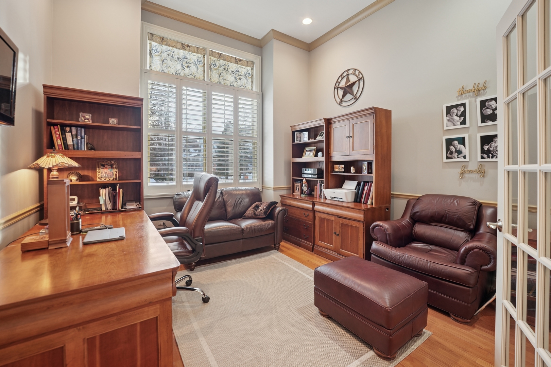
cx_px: 276
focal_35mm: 15
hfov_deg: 101.9
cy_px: 184
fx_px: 223
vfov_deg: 78.8
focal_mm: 14.6
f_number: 3.2
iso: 400
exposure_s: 1/40
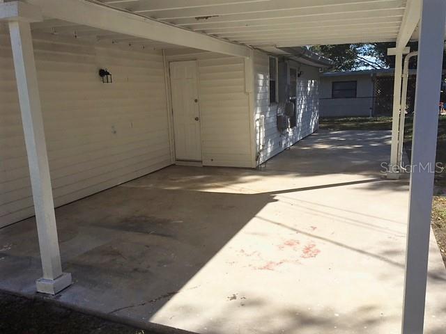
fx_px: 374
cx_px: 223
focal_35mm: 29
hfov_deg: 61.7
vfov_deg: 48.2
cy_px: 167
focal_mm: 4.15
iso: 25
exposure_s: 1/1709
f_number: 2.2
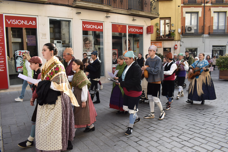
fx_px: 171
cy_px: 76
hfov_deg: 67.4
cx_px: 114
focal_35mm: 27
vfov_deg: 47.9
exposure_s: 1/250
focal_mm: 18
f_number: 8
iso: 400
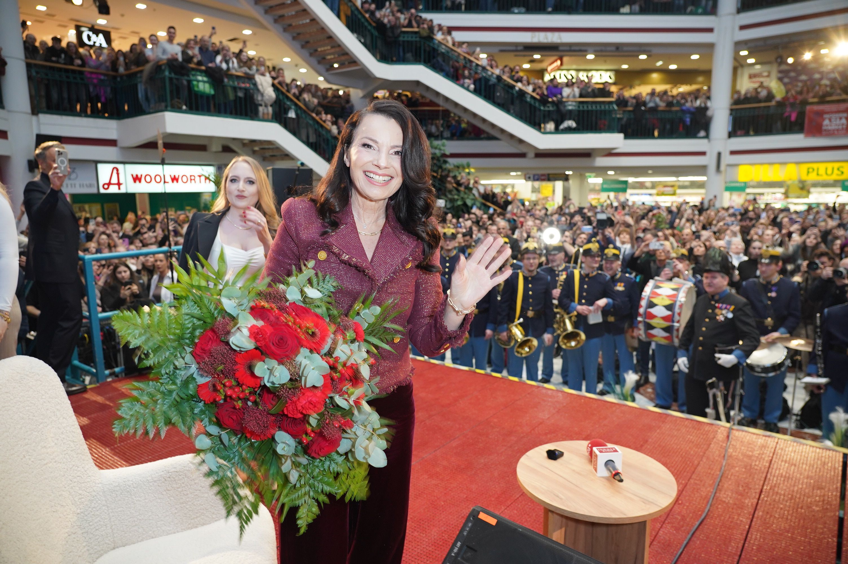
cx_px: 424
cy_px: 282
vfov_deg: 53.0
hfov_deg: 73.8
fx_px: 565
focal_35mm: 24
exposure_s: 1/125
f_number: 4
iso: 1250
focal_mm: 24
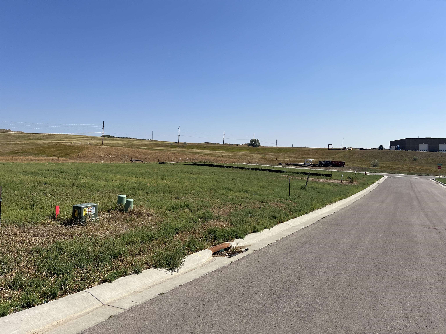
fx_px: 335
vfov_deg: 53.1
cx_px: 223
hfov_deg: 67.3
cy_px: 167
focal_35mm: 26
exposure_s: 1/6579
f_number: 1.5
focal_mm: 5.7
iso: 50
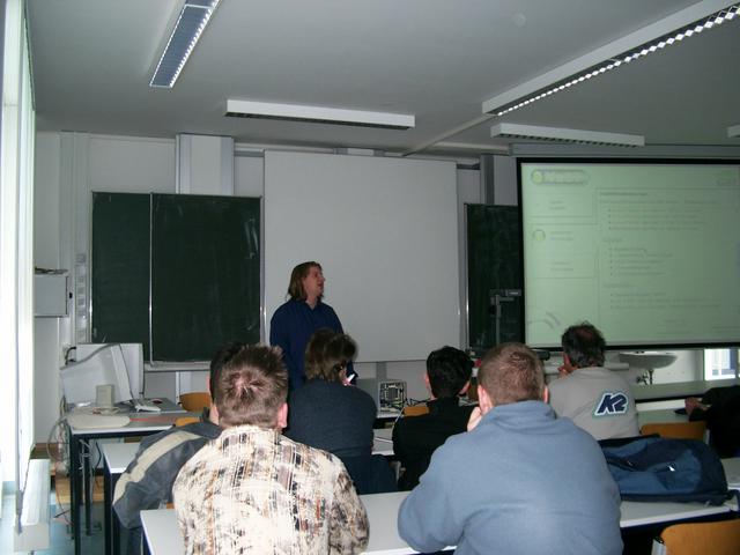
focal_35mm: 37
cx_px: 370
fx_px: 791
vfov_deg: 38.7
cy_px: 278
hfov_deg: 50.1
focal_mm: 7.6
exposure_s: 1/60
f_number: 2.6
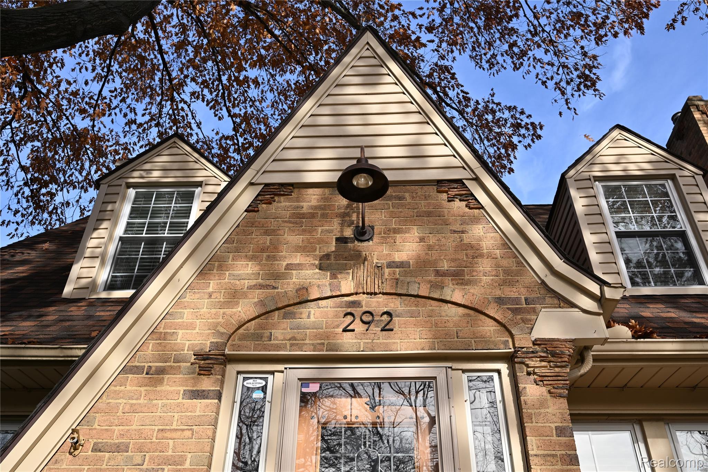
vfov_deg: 43.6
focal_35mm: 30
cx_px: 354
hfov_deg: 61.9
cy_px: 236
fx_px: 590
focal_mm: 30
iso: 125
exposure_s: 1/200
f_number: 9
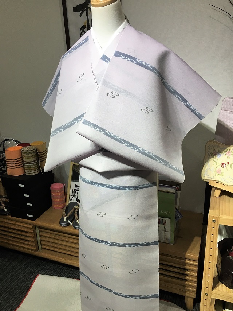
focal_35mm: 29
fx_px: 260
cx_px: 116
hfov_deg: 48.2
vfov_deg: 61.7
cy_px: 156
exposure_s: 1/40
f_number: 2.2
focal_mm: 4.15
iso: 32
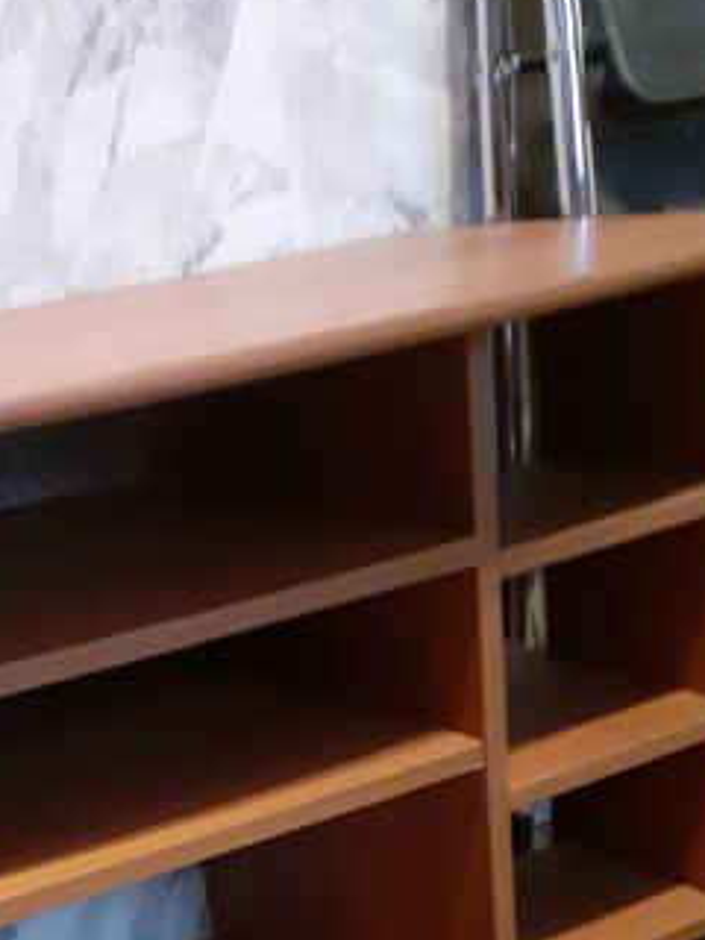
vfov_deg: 33.4
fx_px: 1466
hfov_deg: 26.5
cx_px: 135
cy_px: 872
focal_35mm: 54
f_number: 1.9
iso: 800
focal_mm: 3.6
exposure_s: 1/17
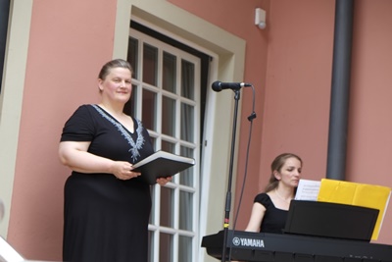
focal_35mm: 83
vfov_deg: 16.5
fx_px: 904
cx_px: 196
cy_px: 131
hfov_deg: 24.5
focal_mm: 55
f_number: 4
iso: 200
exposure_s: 1/56
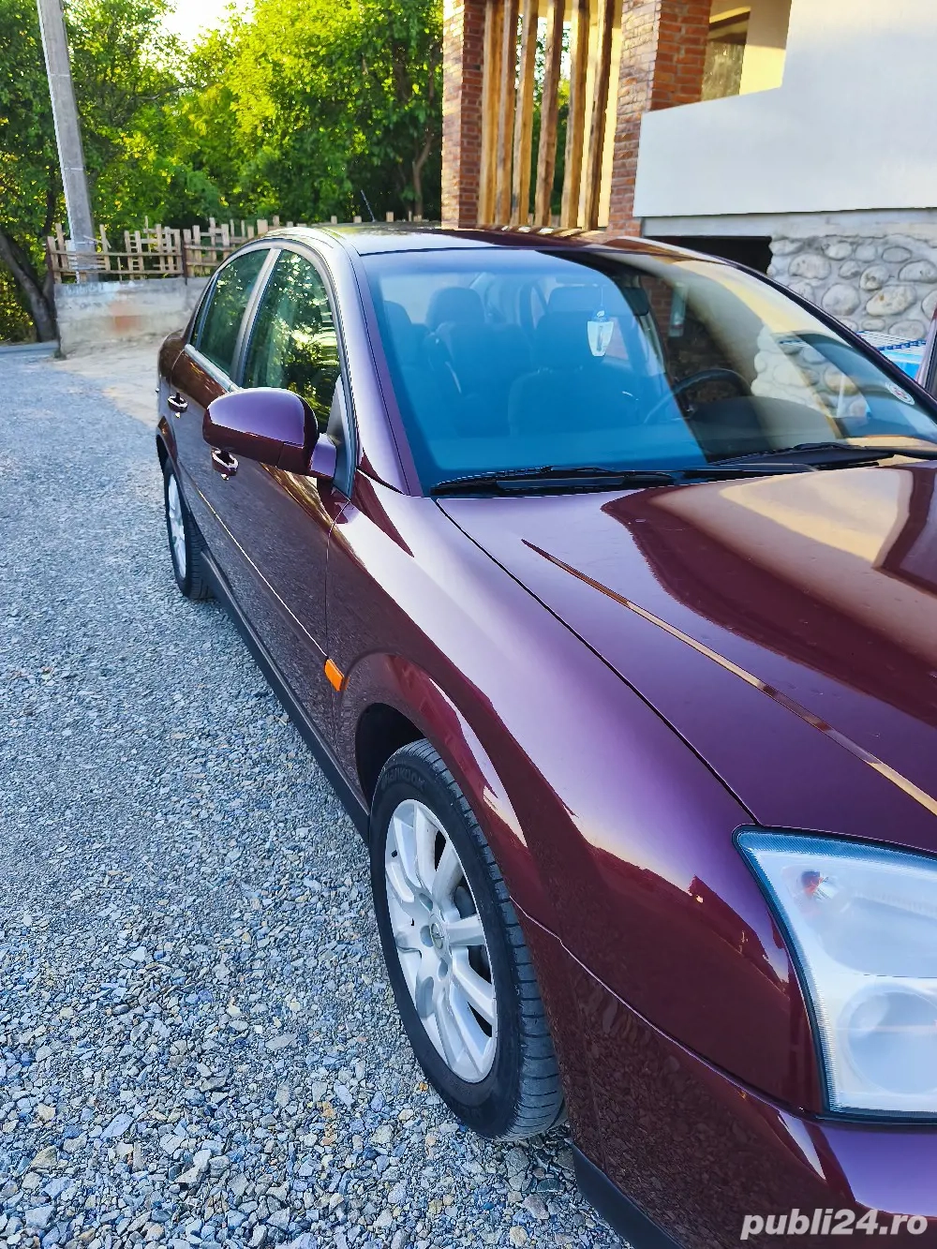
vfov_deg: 73.9
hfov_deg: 58.9
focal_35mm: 23
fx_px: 830
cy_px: 624
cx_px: 468
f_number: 1.65
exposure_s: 1/141
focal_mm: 6.18
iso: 50
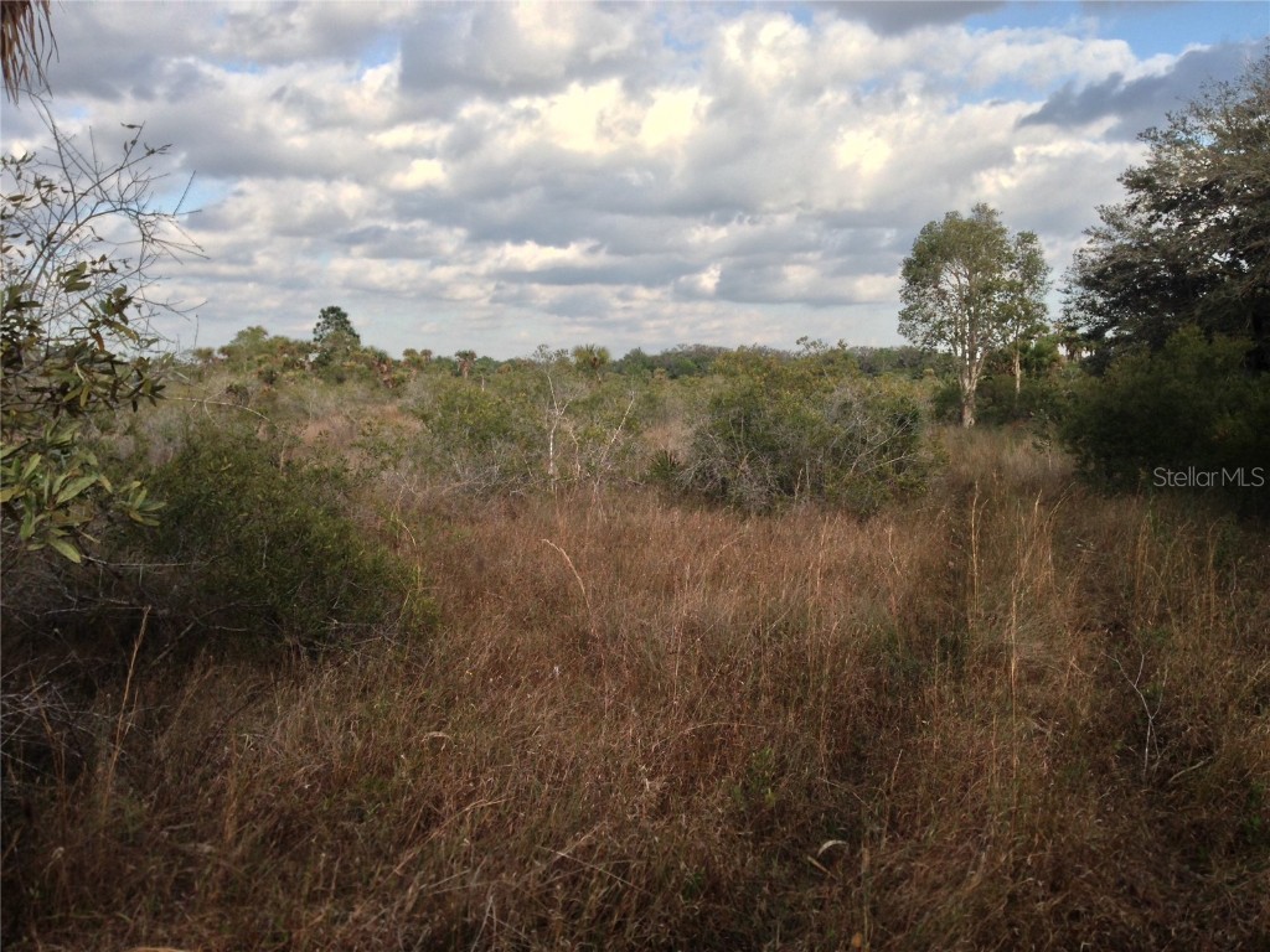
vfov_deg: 42.9
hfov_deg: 55.4
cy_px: 476
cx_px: 635
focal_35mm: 33
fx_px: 1211
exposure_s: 1/704
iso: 50
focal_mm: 4.12
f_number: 2.4
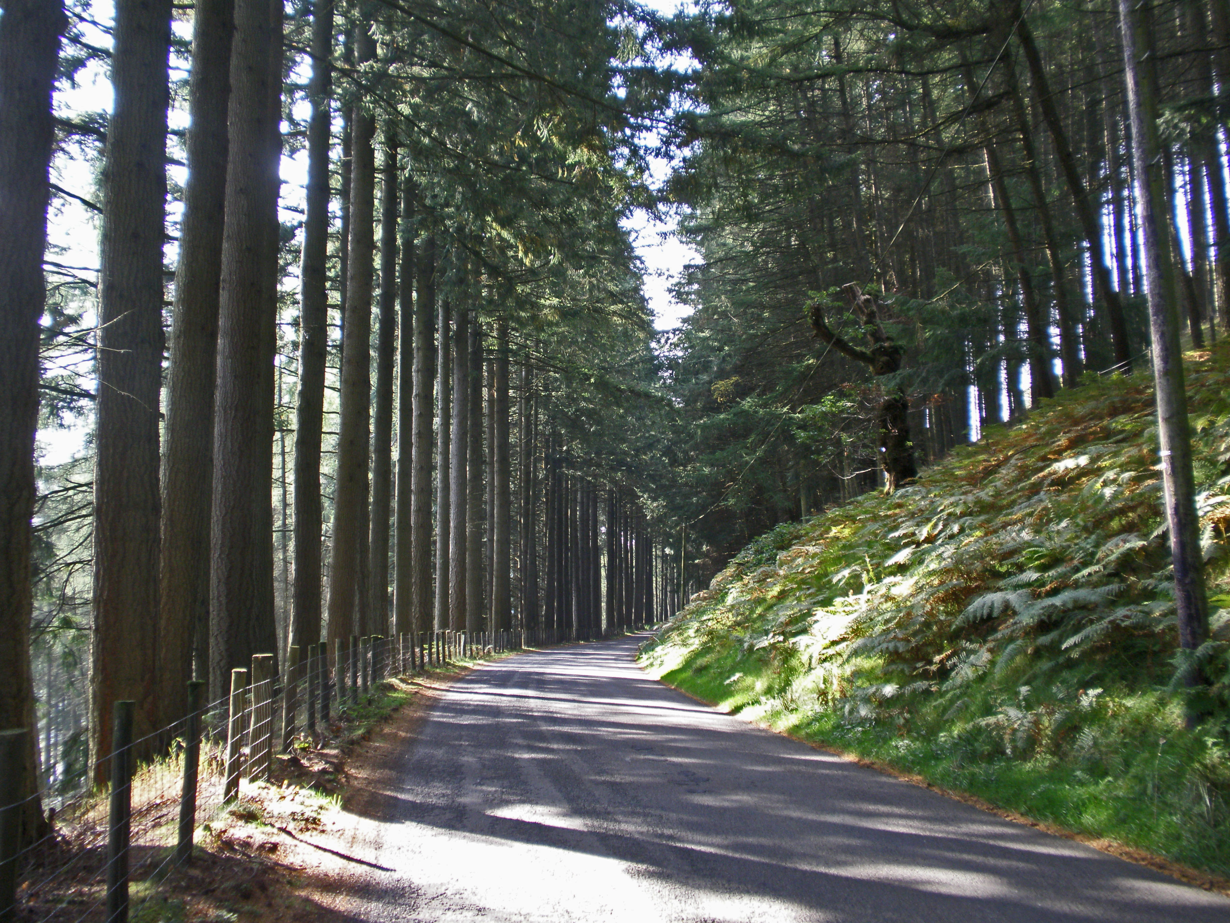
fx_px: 1315
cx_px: 615
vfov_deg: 38.7
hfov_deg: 50.1
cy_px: 462
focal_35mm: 37
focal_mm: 6.6
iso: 80
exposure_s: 1/50
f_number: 3.5
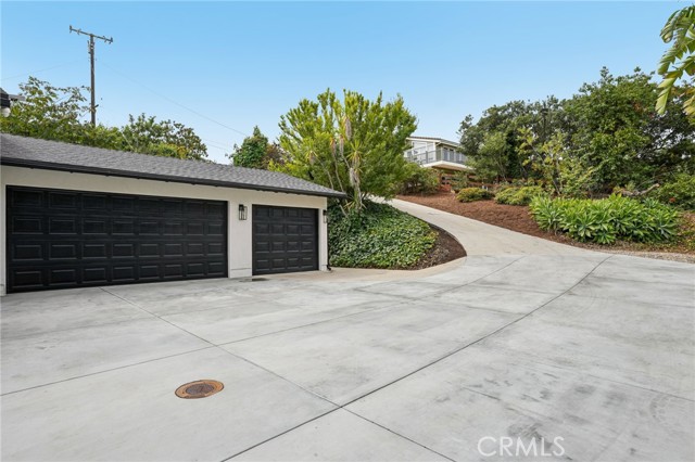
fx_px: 367
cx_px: 348
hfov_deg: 86.9
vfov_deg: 64.5
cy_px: 231
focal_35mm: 19
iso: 100
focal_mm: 19
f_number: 8
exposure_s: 1/500
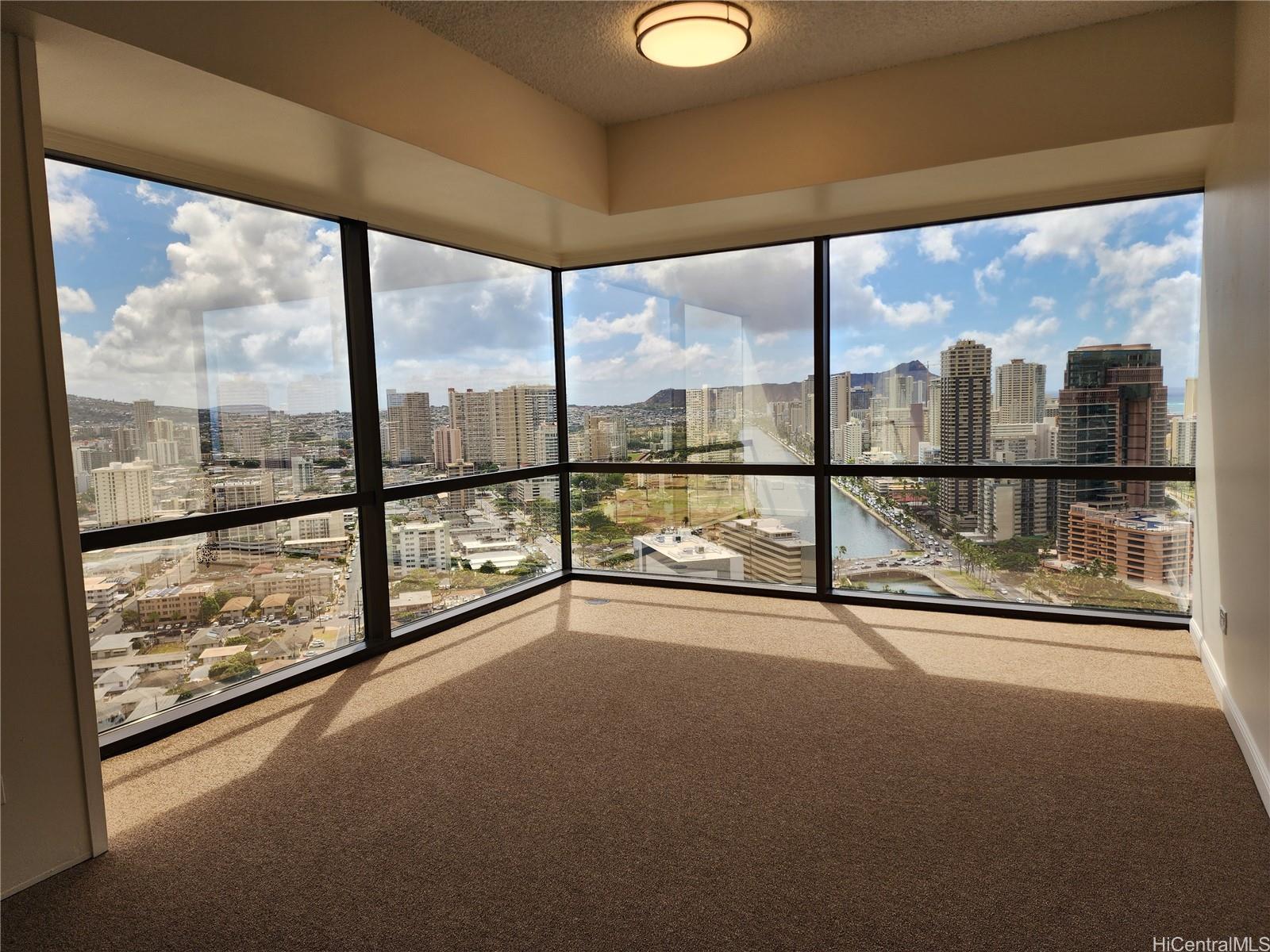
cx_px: 635
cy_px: 476
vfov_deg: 58.9
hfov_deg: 73.9
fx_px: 844
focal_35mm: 23
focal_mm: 6.4
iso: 12
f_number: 1.8
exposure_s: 1/180
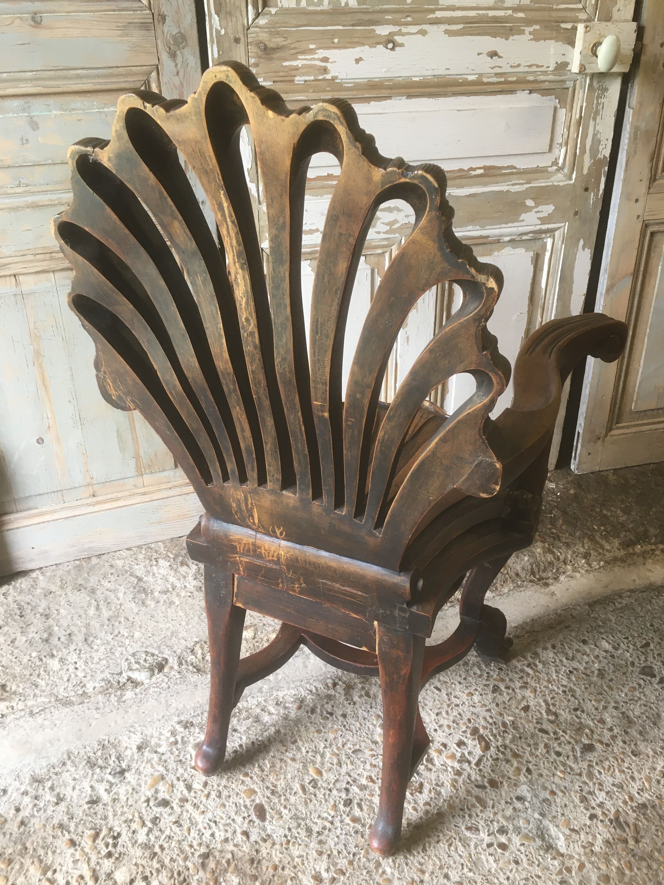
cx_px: 332
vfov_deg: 61.7
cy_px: 442
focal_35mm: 29
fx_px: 742
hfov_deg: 48.2
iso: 80
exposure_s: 1/33
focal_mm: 4.15
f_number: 2.2
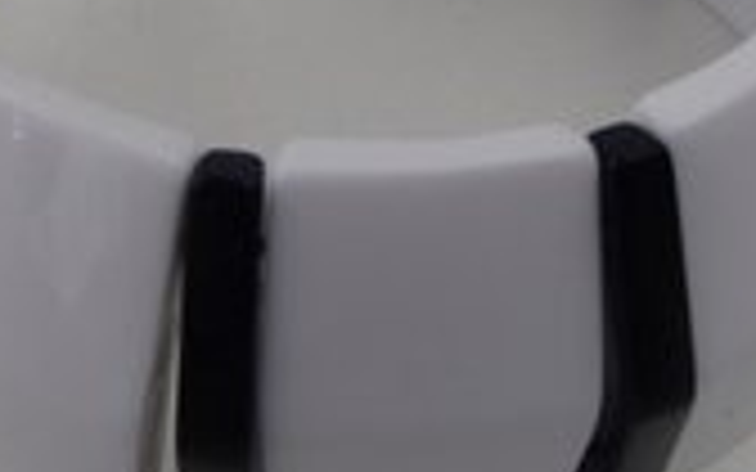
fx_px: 1648
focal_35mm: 80
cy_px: 74
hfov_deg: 25.8
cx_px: 353
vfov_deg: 16.2
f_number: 4.7
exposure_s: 1/160
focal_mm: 6.64
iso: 160
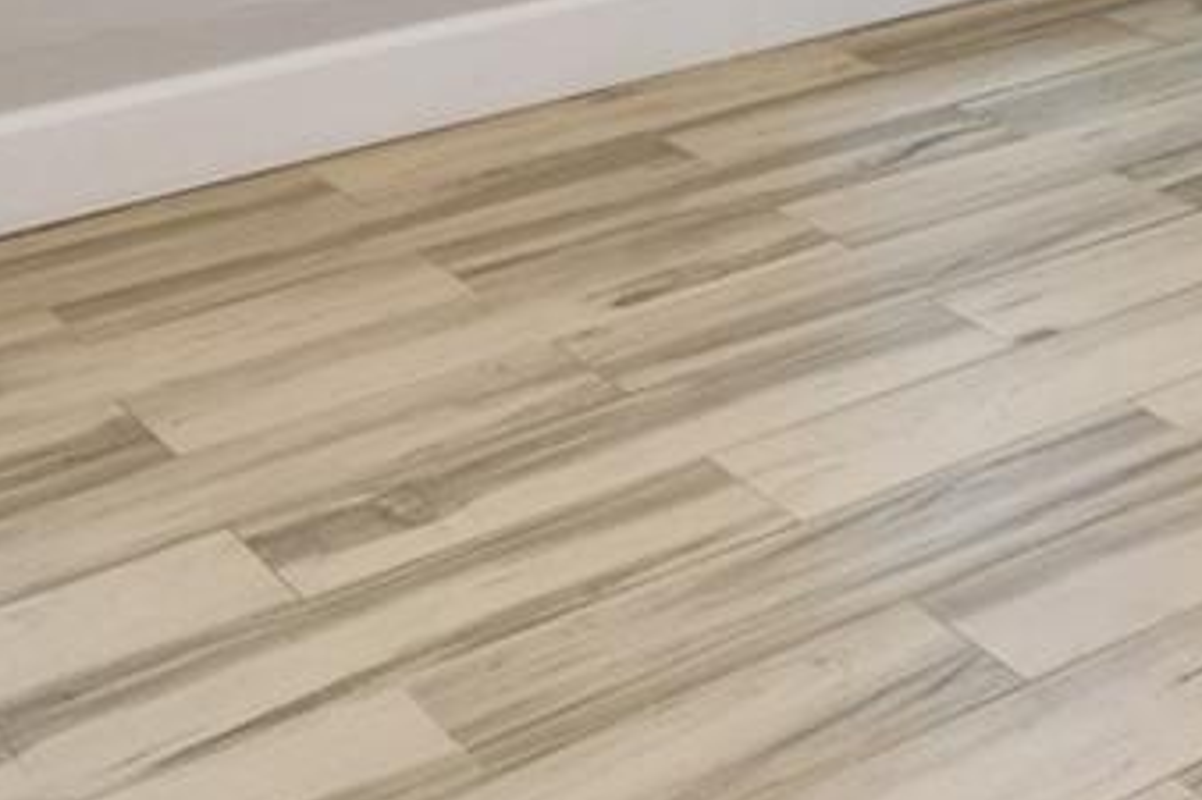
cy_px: -761
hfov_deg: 28.3
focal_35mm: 71
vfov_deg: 15.6
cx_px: 786
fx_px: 2369
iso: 100
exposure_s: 1/2
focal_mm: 10
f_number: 7.1
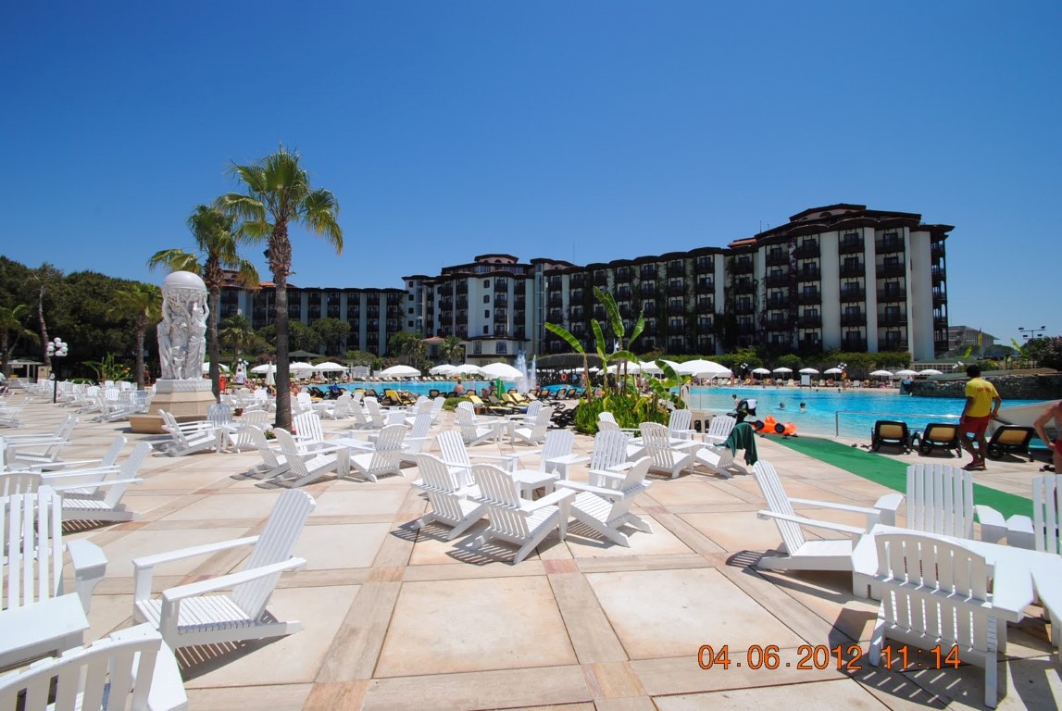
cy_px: 356
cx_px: 531
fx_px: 443
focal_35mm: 15
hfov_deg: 100.3
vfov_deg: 77.5
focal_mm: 10
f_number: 9
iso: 100
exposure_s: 1/320
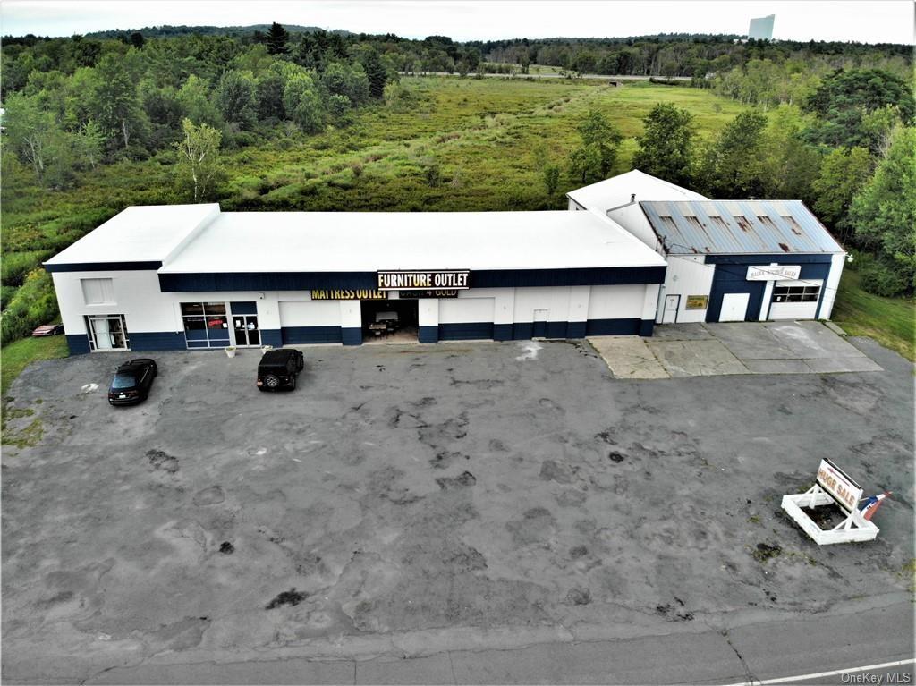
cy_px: 343
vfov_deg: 56.8
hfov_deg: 71.6
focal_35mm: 24
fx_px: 635
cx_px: 458
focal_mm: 4.5
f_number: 2.8
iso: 127
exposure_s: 1/60.3
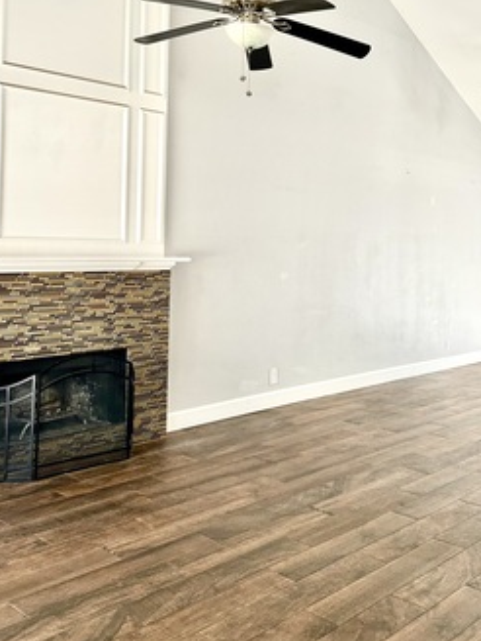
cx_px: 340
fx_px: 704
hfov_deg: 37.1
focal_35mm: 38
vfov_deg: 48.3
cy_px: 225
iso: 125
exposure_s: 1/121
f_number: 1.5
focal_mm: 5.7
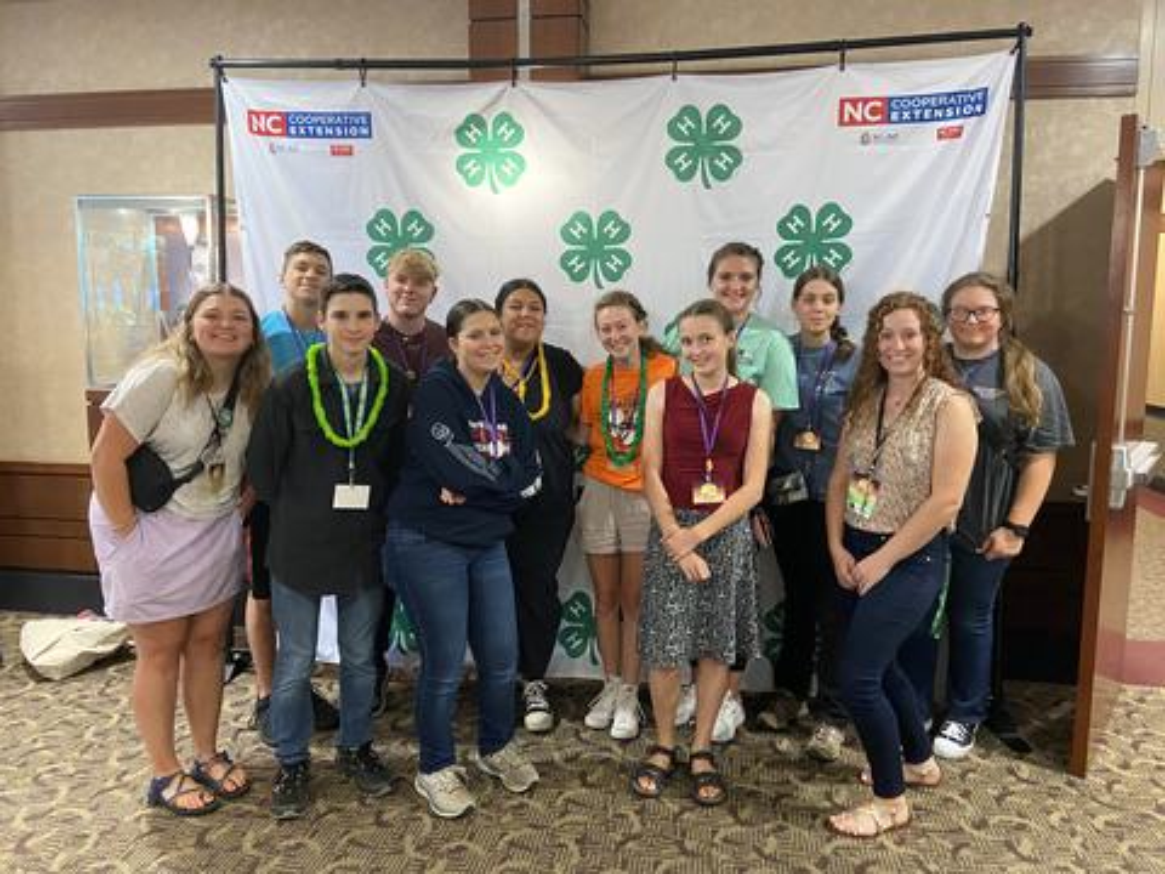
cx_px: 582
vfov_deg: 53.1
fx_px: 875
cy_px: 437
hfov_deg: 67.3
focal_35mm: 26
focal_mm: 4.25
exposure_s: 1/30
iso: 1000
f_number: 1.8
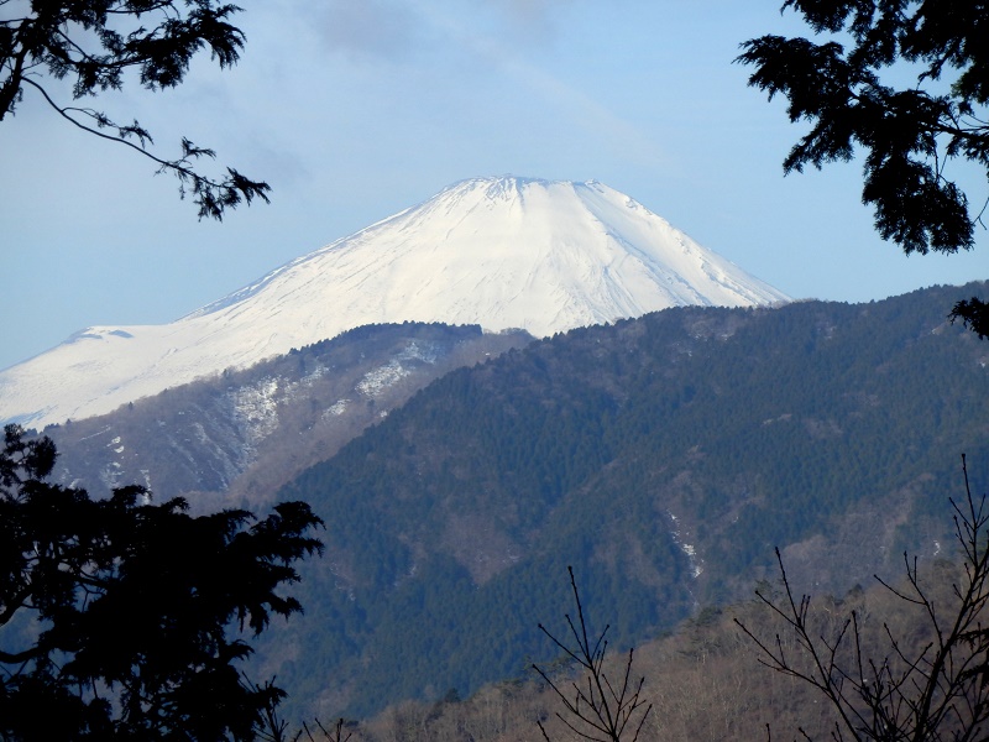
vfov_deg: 6.2
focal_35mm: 240
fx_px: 6857
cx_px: 494
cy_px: 371
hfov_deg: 8.2
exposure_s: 1/500
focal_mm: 42.5
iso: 80
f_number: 5.8
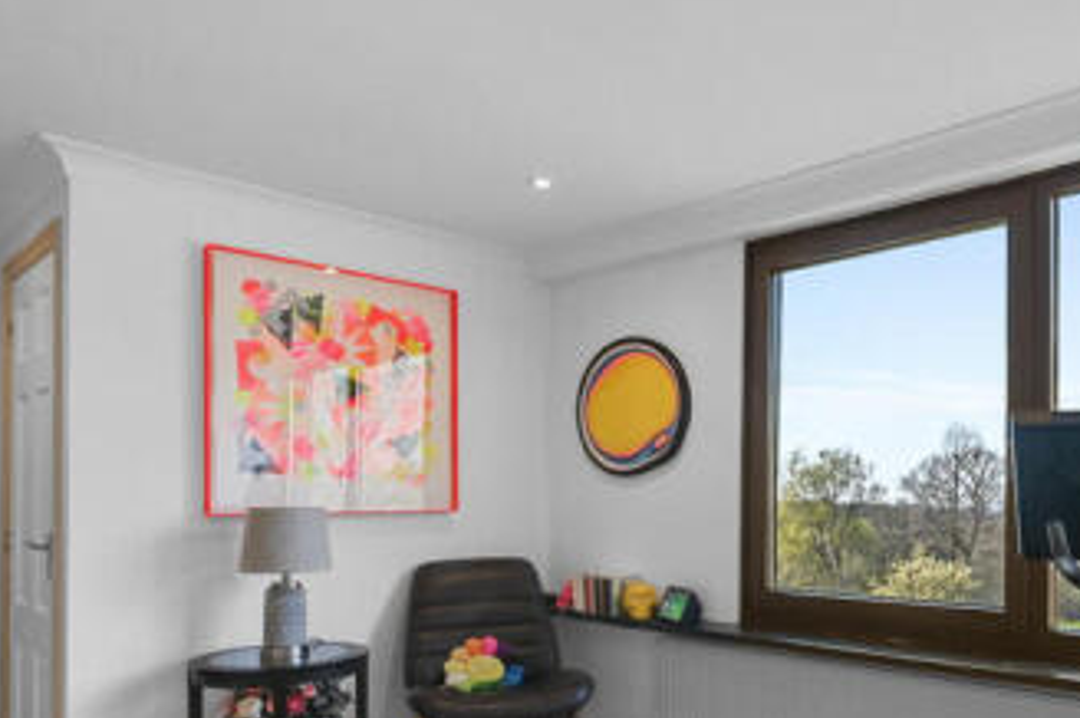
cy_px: 507
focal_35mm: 28
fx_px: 839
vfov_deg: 45.2
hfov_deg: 63.0
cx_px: 761
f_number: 8
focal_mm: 14
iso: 400
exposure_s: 1/3
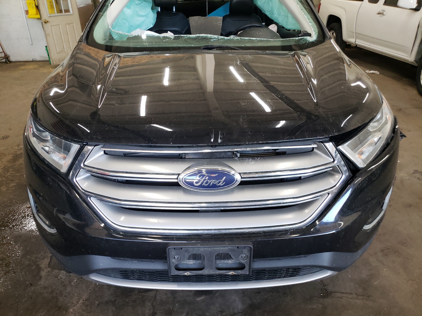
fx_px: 317
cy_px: 158
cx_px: 211
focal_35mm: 26
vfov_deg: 53.1
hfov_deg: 67.3
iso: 118
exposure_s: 1/60.2
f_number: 1.5
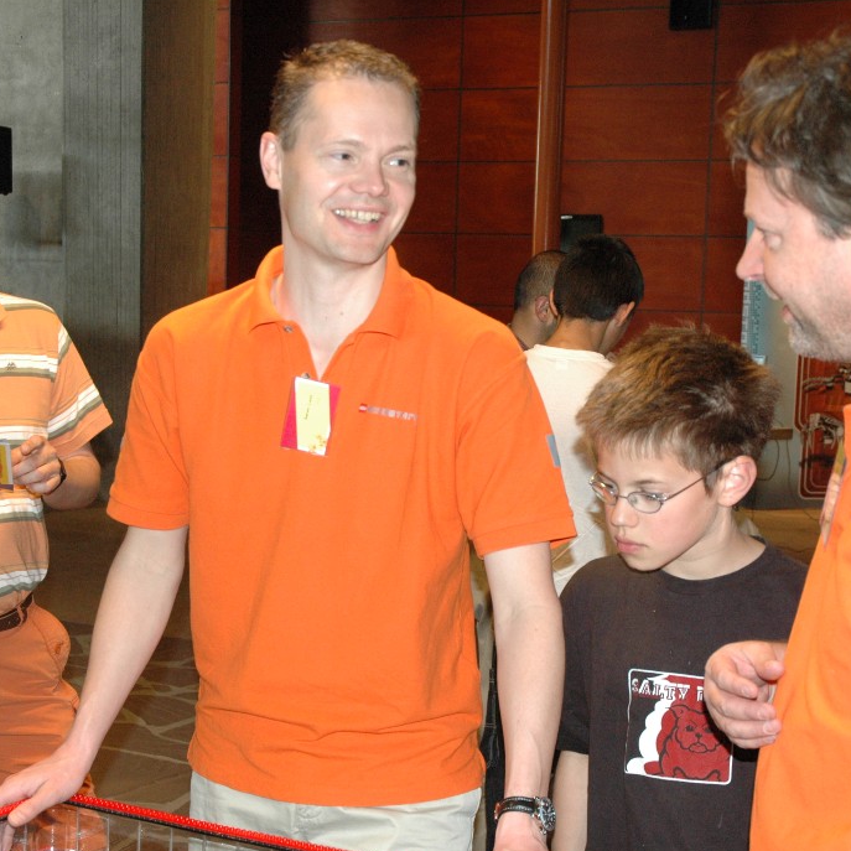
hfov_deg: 30.2
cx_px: 366
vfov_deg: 30.2
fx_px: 1576
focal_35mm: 57
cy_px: 430
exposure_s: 1/60
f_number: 4.5
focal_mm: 29
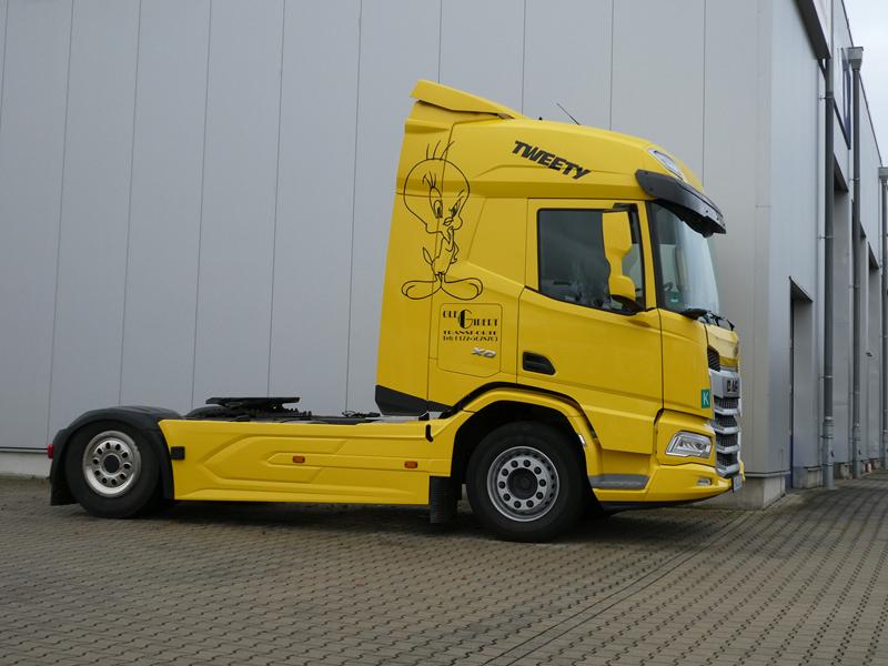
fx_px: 1283
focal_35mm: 50
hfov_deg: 38.2
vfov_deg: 29.1
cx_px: 444
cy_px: 333
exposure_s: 1/80
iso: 125
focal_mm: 9
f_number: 4.1
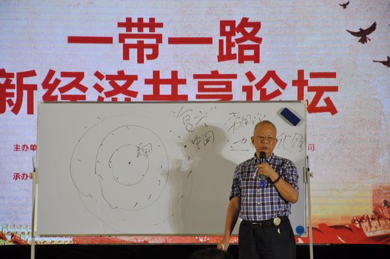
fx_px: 1705
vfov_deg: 8.7
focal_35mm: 158
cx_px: 195
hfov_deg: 13.1
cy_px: 130
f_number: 5.6
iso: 450
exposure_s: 1/60
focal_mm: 105
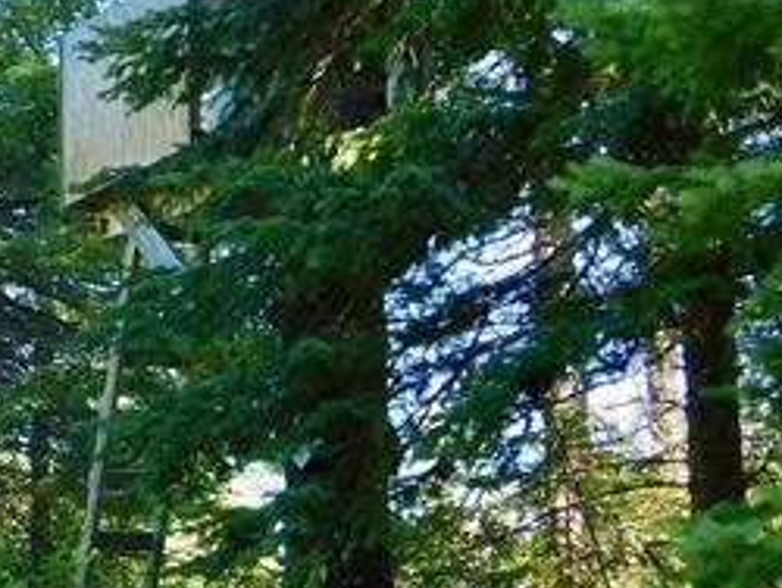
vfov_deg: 12.9
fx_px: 2600
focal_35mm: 115
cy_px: 188
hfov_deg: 16.4
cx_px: -169
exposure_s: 1/80
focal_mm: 8
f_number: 3.7
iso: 125
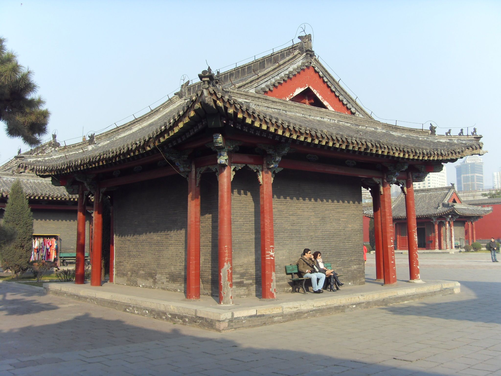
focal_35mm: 39
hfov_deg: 47.9
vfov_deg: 36.8
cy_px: 188
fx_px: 564
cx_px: 250
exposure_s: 1/350
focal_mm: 6.6
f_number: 3.5
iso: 80
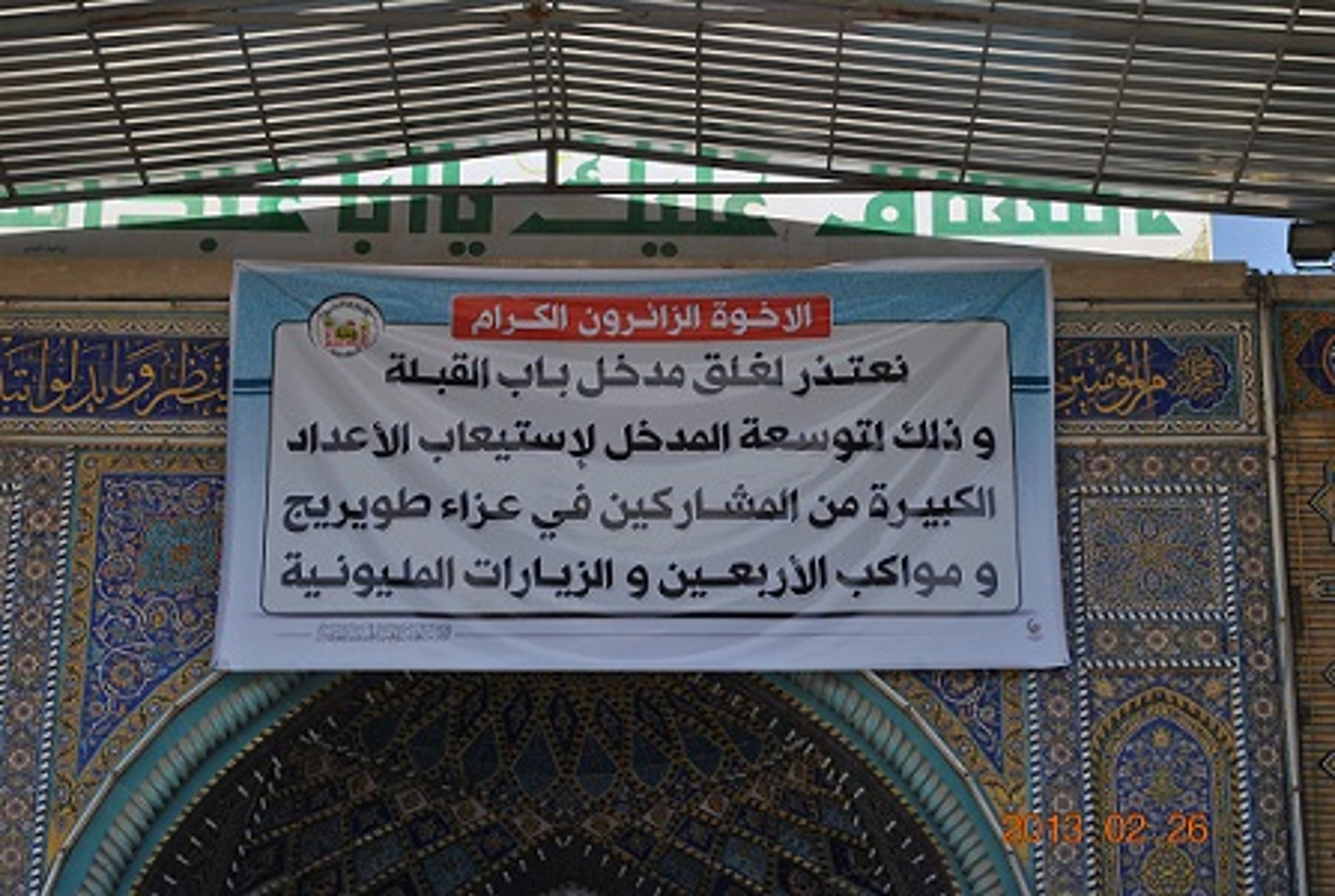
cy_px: 448
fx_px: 3065
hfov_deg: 24.6
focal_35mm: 82
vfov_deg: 16.6
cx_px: 668
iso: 100
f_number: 11
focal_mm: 55
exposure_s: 1/200
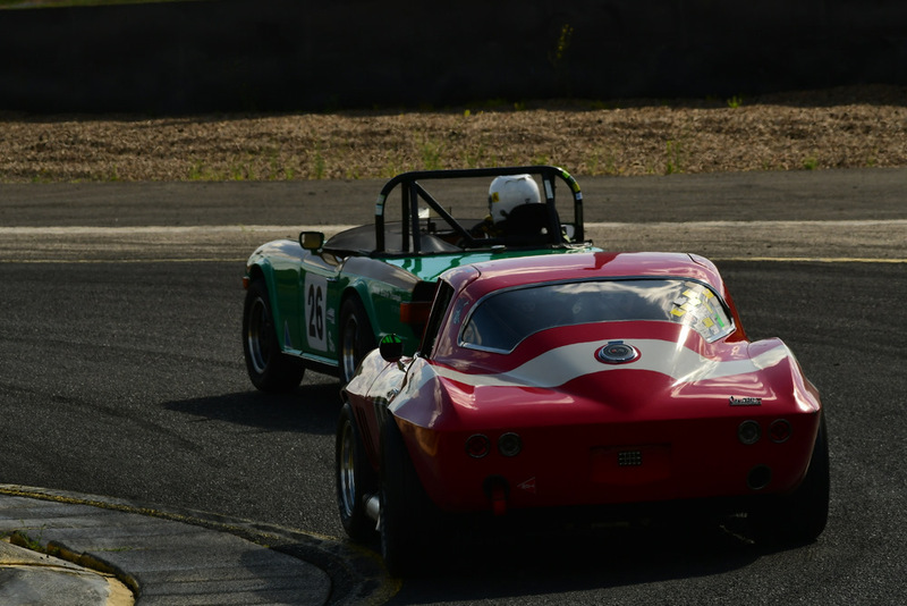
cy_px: 303
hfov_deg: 5.3
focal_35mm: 390
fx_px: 9829
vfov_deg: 3.5
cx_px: 454
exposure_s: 1/640
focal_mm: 260
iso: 320
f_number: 11
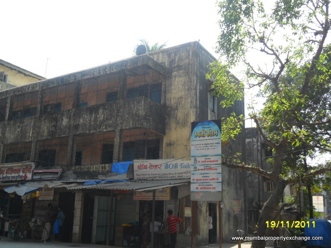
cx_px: 166
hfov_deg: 50.1
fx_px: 354
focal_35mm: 37
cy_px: 124
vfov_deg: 38.7
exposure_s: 1/250
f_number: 4
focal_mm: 6.6
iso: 100
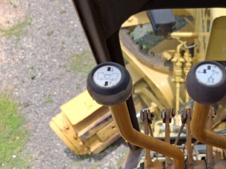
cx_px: 172
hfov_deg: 48.1
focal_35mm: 37
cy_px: 108
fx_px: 242
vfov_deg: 38.4
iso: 50
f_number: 1.8
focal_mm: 5.54
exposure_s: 1/685
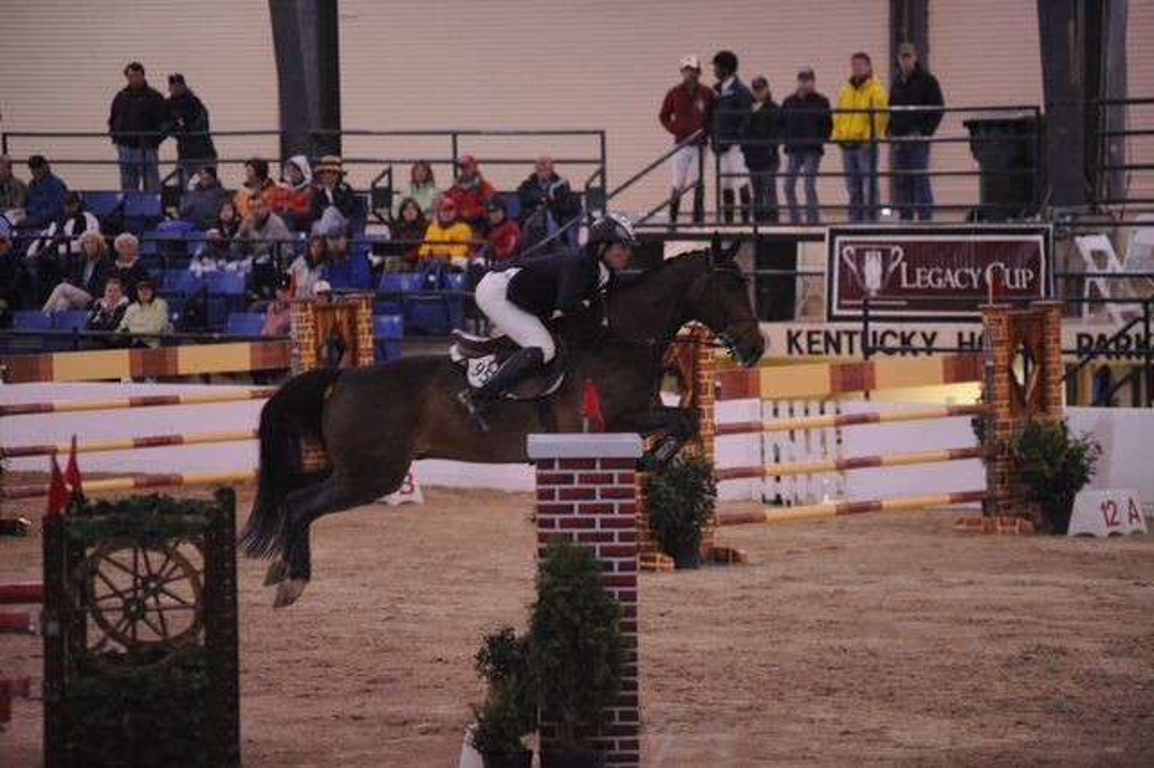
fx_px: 6408
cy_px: 384
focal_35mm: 200
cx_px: 577
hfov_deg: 10.3
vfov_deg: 6.9
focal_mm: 200
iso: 5000
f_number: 2.8
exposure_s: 1/400
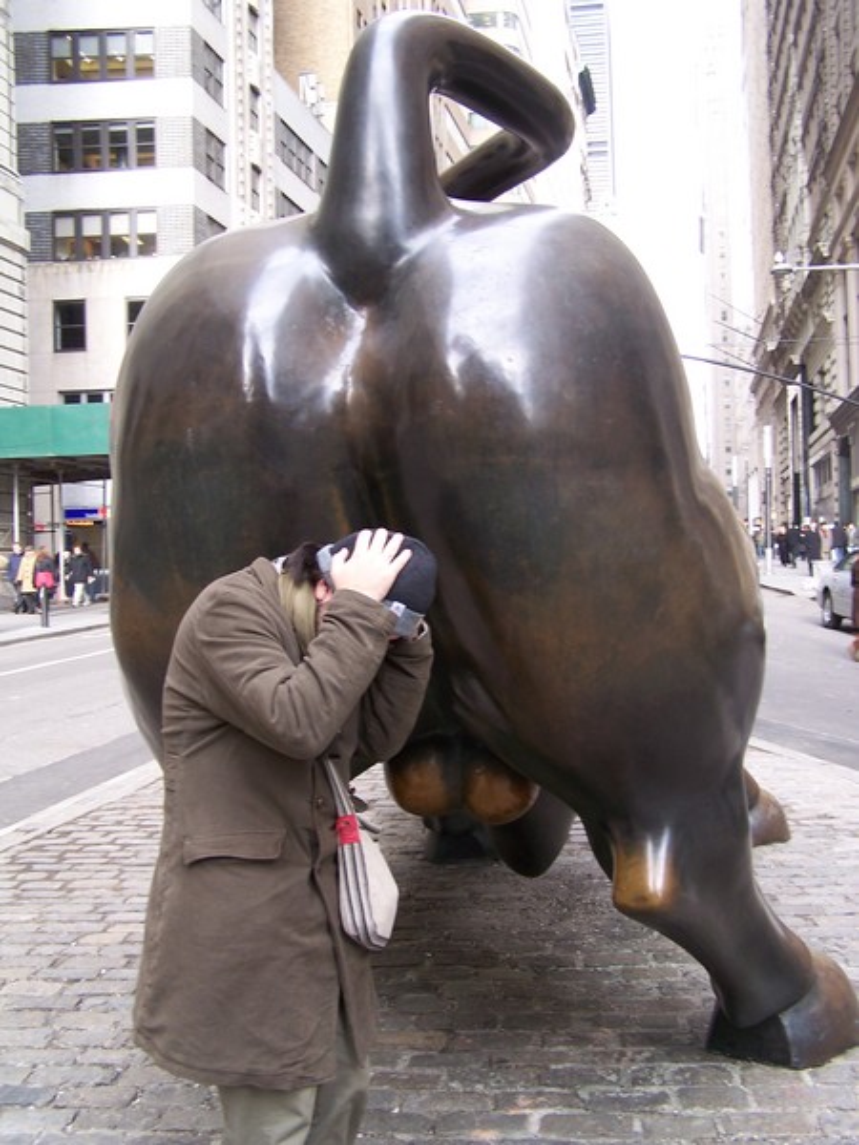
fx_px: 1257
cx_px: 430
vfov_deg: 49.0
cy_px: 572
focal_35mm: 38
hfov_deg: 37.7
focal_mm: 6.3
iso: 80
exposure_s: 1/60
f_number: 2.8
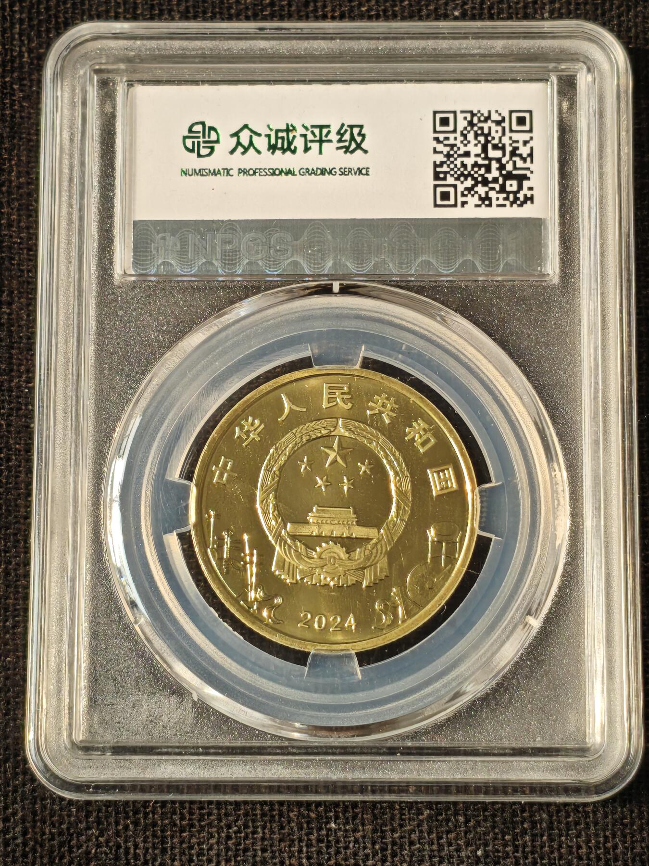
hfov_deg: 16.4
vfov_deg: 21.8
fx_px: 2250
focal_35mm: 90
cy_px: 433
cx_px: 324
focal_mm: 4.94
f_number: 1.5
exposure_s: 1/528
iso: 50
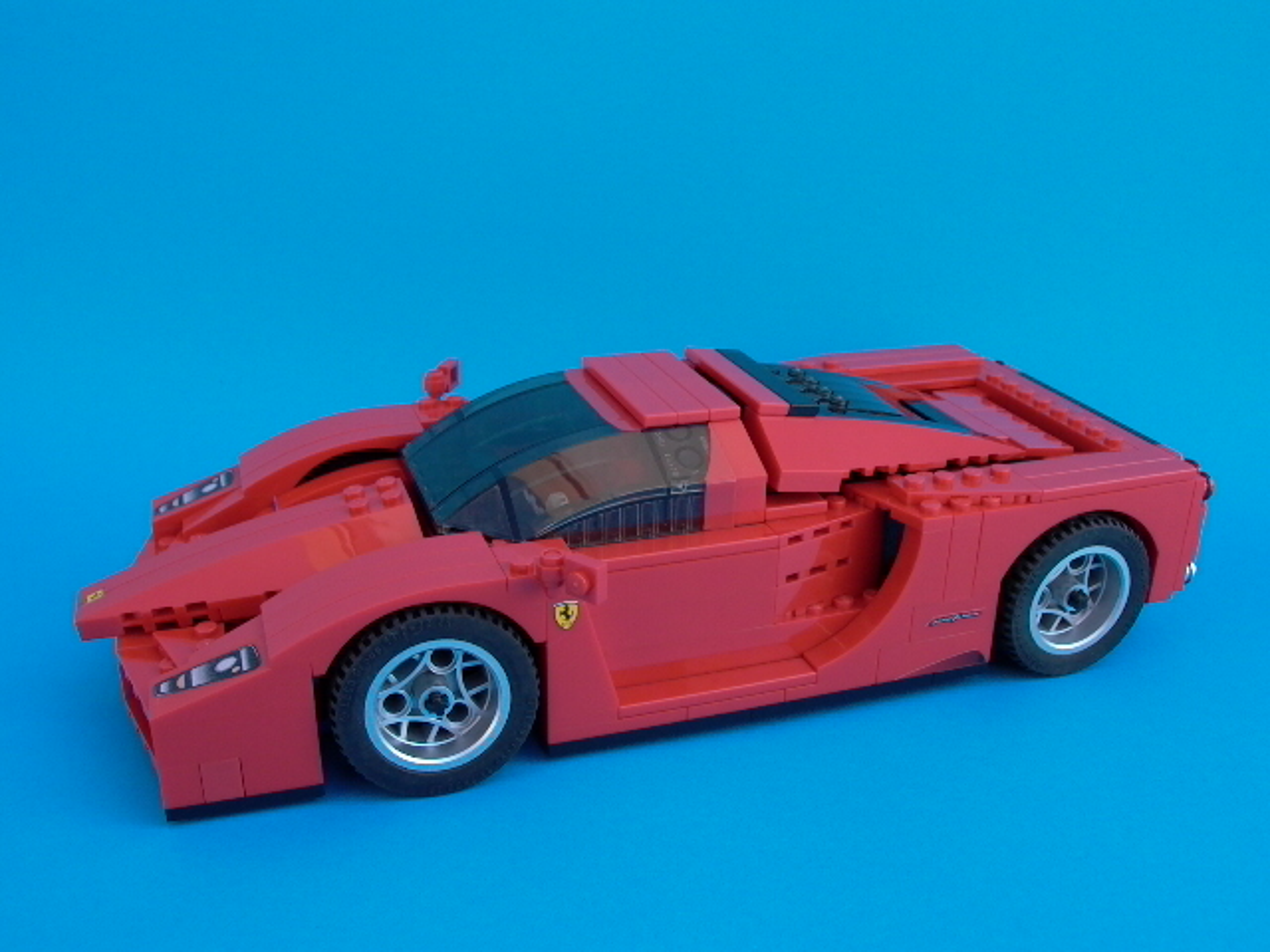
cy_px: 476
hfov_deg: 55.4
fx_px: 1211
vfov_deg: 42.9
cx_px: 635
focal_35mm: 33
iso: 100
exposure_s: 1/163
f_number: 4.03
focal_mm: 7.13
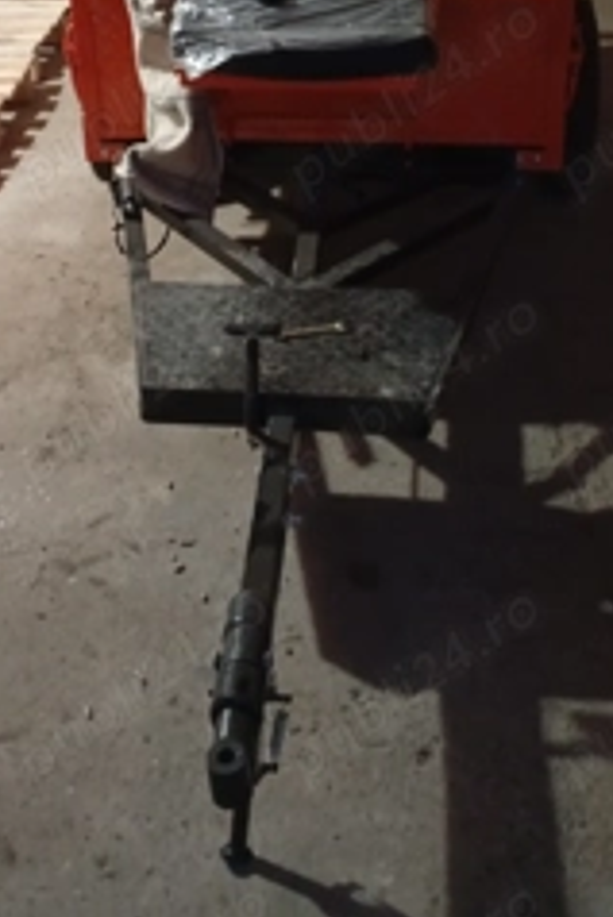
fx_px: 1199
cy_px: 158
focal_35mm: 47
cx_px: 278
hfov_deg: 28.7
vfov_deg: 39.9
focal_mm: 3.98
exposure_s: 1/16.7
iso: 2802
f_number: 1.8
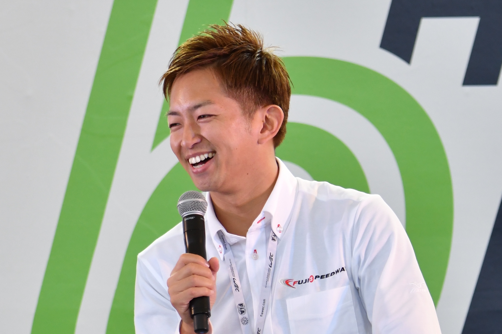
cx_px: 251
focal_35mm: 278
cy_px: 167
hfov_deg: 7.4
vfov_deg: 5.0
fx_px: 3869
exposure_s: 1/250
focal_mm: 185
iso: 800
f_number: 5.3
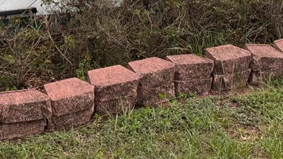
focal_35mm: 117
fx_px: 877
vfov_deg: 10.1
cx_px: 95
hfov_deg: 18.3
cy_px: -66
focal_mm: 6.76
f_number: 1.78
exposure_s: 1/121
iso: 80
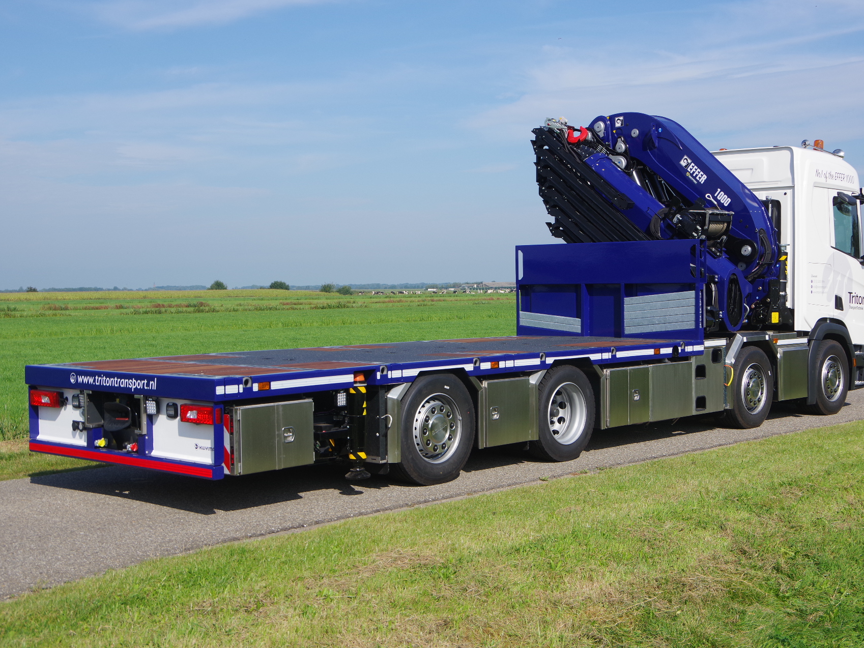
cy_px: 323
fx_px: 1248
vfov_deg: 29.1
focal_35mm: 50
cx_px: 455
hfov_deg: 38.2
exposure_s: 1/640
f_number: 6.3
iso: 200
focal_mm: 31
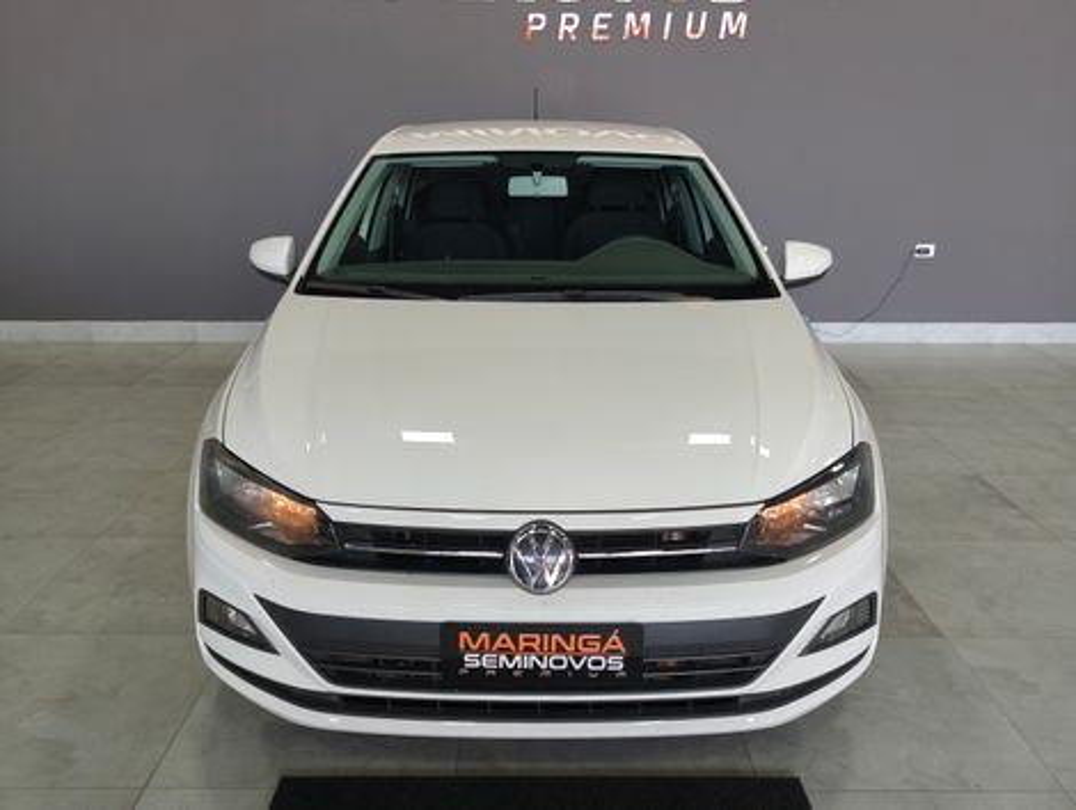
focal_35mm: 23
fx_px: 716
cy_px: 405
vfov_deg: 59.0
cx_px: 538
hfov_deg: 73.8
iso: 640
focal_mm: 6.19
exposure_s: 1/60
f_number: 1.65
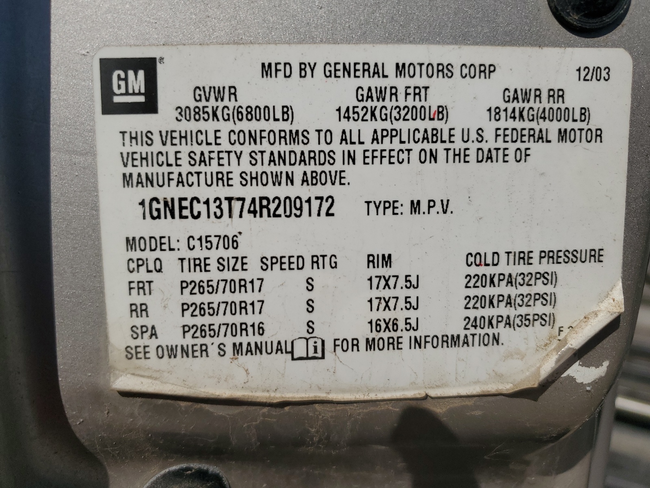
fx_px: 488
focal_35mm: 26
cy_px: 244
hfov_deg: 67.3
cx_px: 325
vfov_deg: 53.1
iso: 51
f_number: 1.5
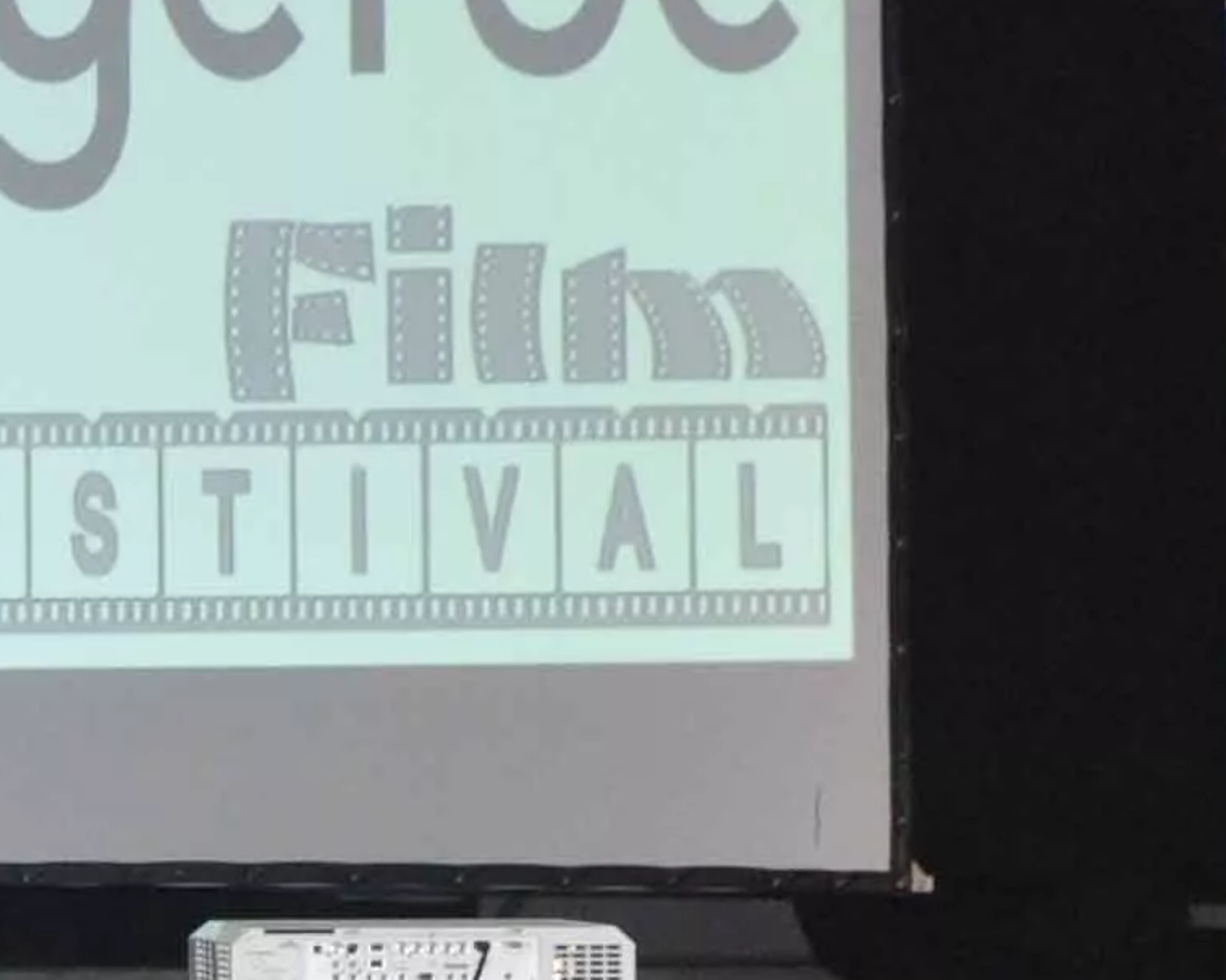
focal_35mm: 191
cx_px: -432
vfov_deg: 8.1
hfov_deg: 9.9
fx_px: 6929
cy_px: 674
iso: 1000
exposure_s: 1/60
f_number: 4.5
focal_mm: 24
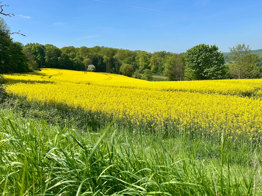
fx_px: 182
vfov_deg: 56.8
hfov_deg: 71.6
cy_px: 98
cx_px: 131
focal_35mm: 24
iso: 80
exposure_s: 1/4545
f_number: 1.78
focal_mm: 6.86
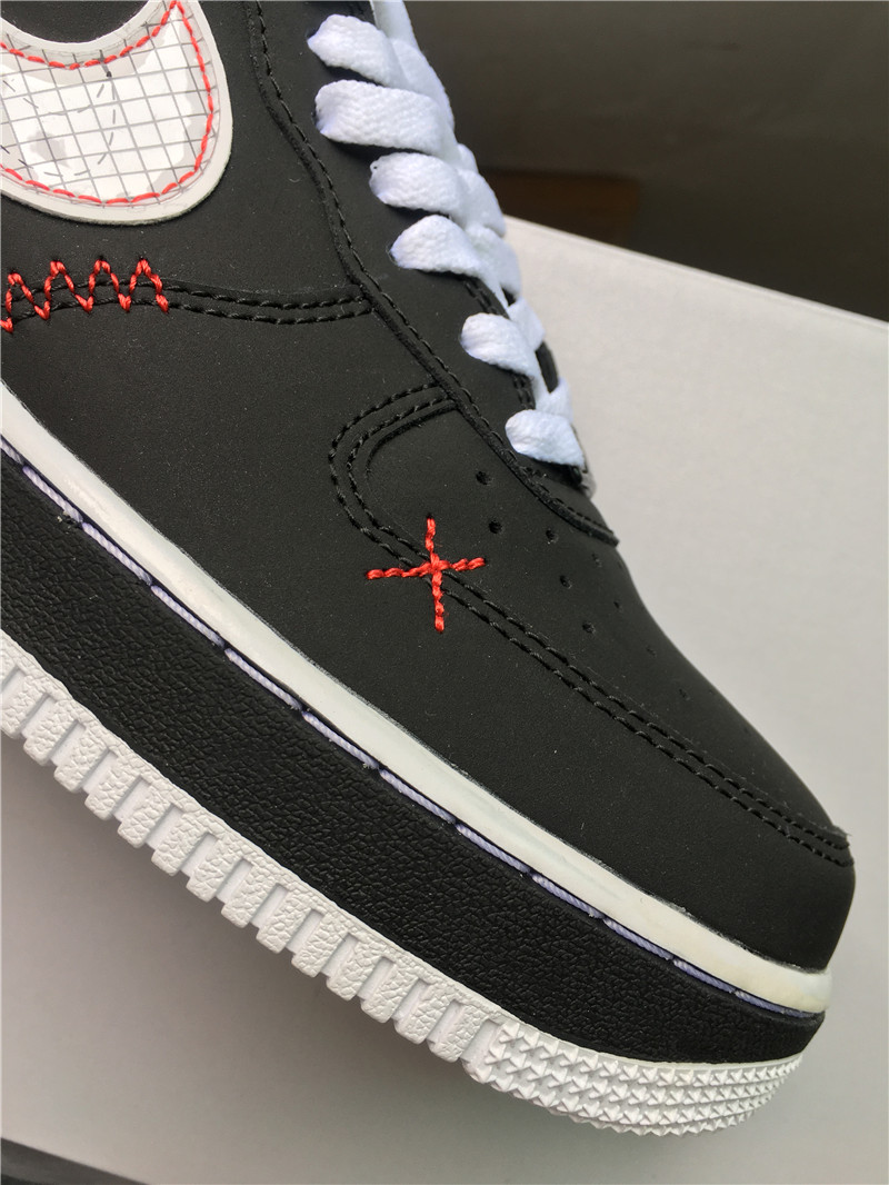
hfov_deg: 48.2
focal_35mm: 29
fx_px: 993
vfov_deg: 61.6
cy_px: 592
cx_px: 444
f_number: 2.2
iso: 25
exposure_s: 1/100
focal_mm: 4.15
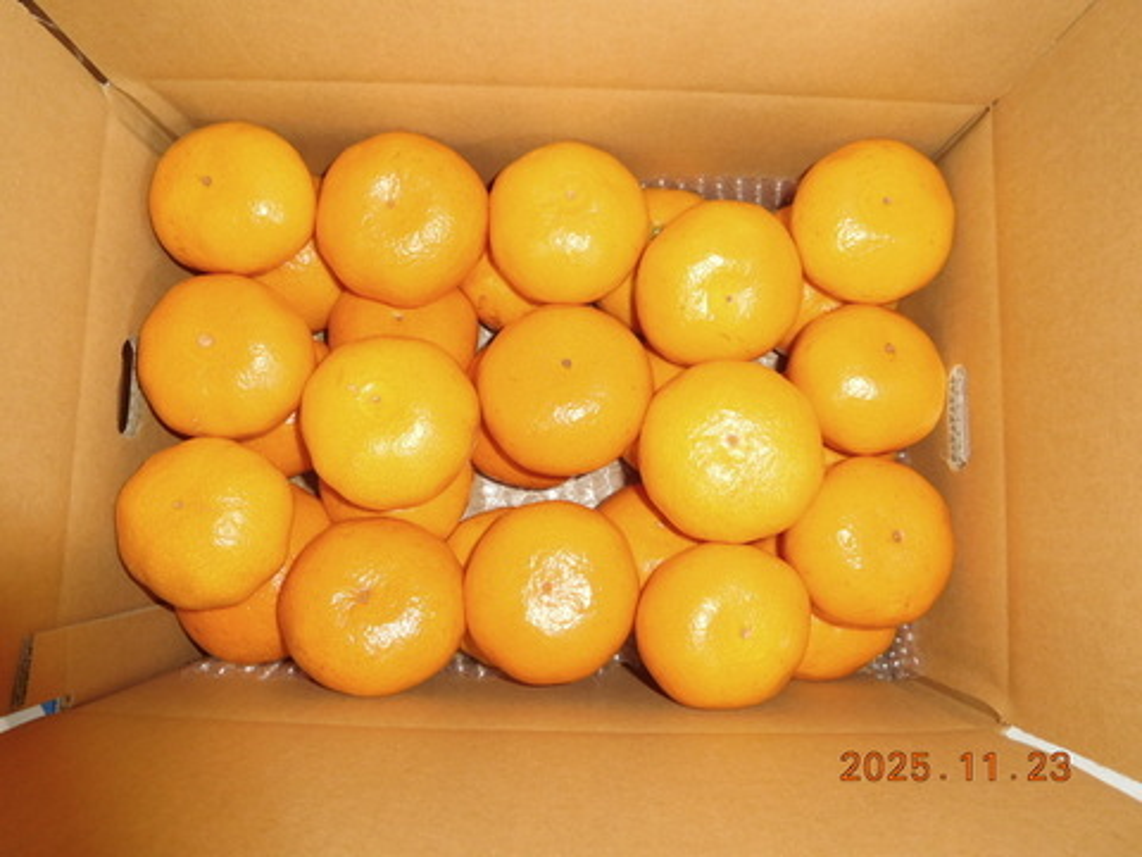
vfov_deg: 54.9
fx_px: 825
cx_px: 571
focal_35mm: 25
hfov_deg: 69.4
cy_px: 428
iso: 200
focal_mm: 4.5
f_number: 3.4
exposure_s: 1/30
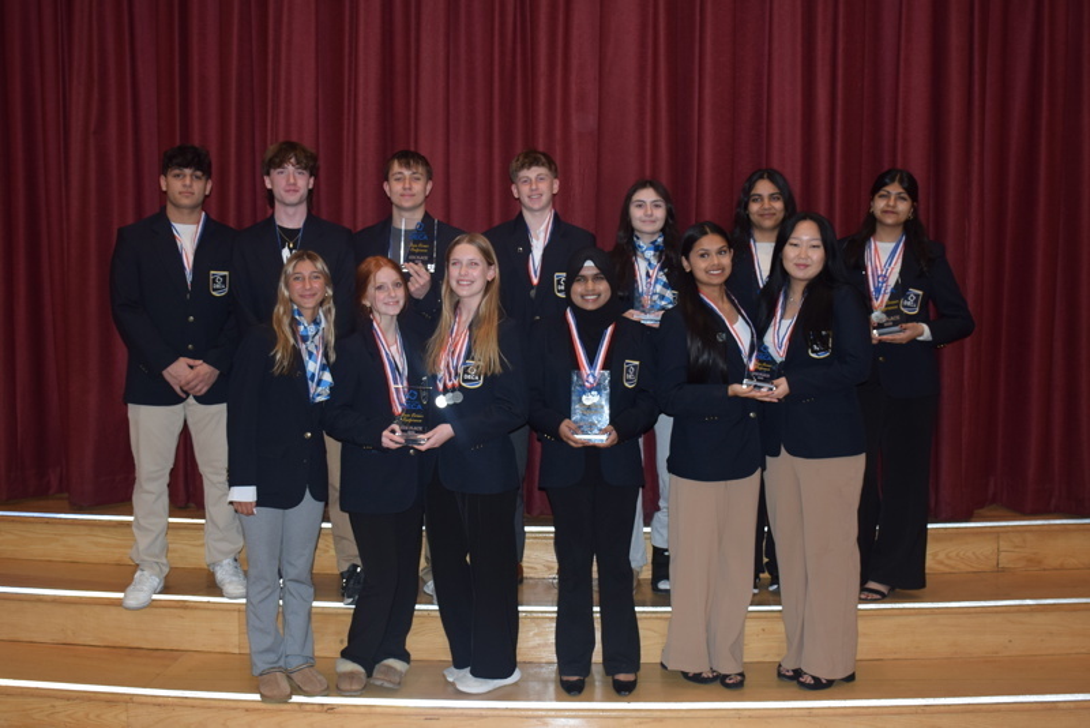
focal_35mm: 33
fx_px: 999
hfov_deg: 57.2
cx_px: 545
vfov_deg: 40.0
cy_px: 364
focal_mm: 22
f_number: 4
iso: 400
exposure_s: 1/60
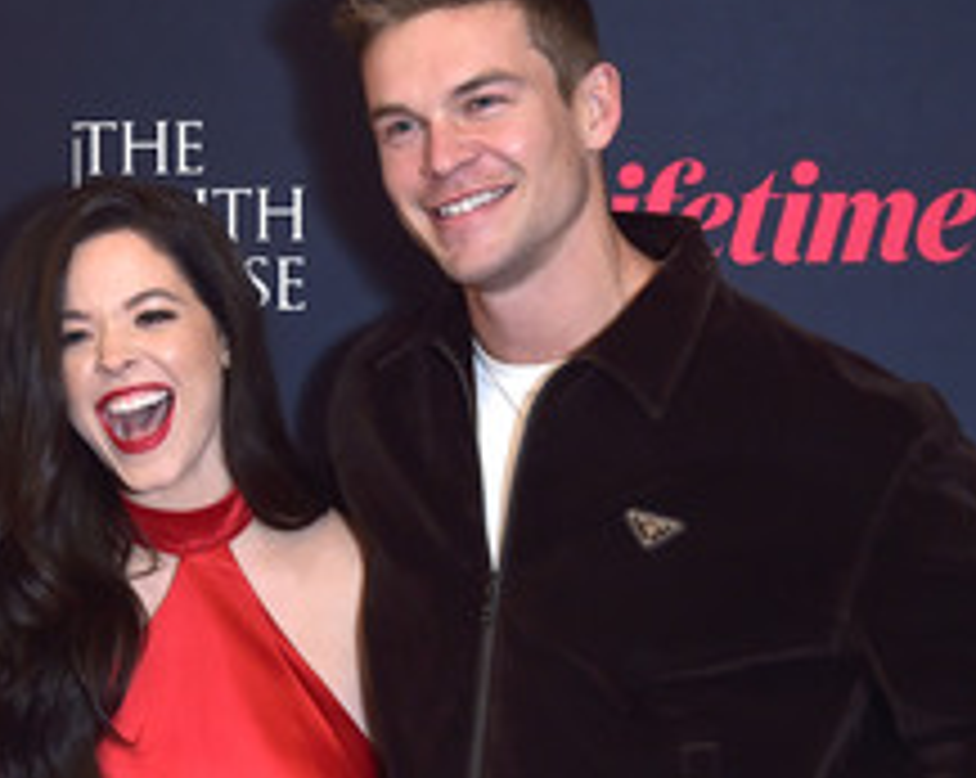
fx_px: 2250
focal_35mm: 78
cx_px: 207
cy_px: 553
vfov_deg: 19.5
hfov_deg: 24.1
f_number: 6.3
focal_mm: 40
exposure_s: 1/250
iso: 1000
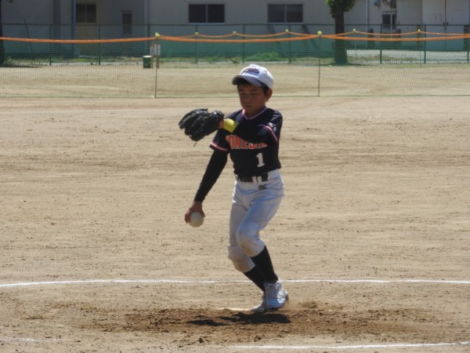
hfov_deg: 7.3
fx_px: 3666
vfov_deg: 5.5
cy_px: 176
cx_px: 235
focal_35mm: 270
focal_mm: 48.4
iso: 100
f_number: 5.5
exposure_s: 1/640
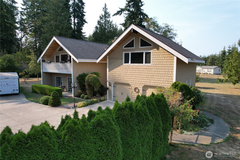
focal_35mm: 22
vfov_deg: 57.2
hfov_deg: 78.6
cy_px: 80
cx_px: 120
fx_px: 147
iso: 100
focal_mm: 8.38
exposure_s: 1/1000
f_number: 2.8
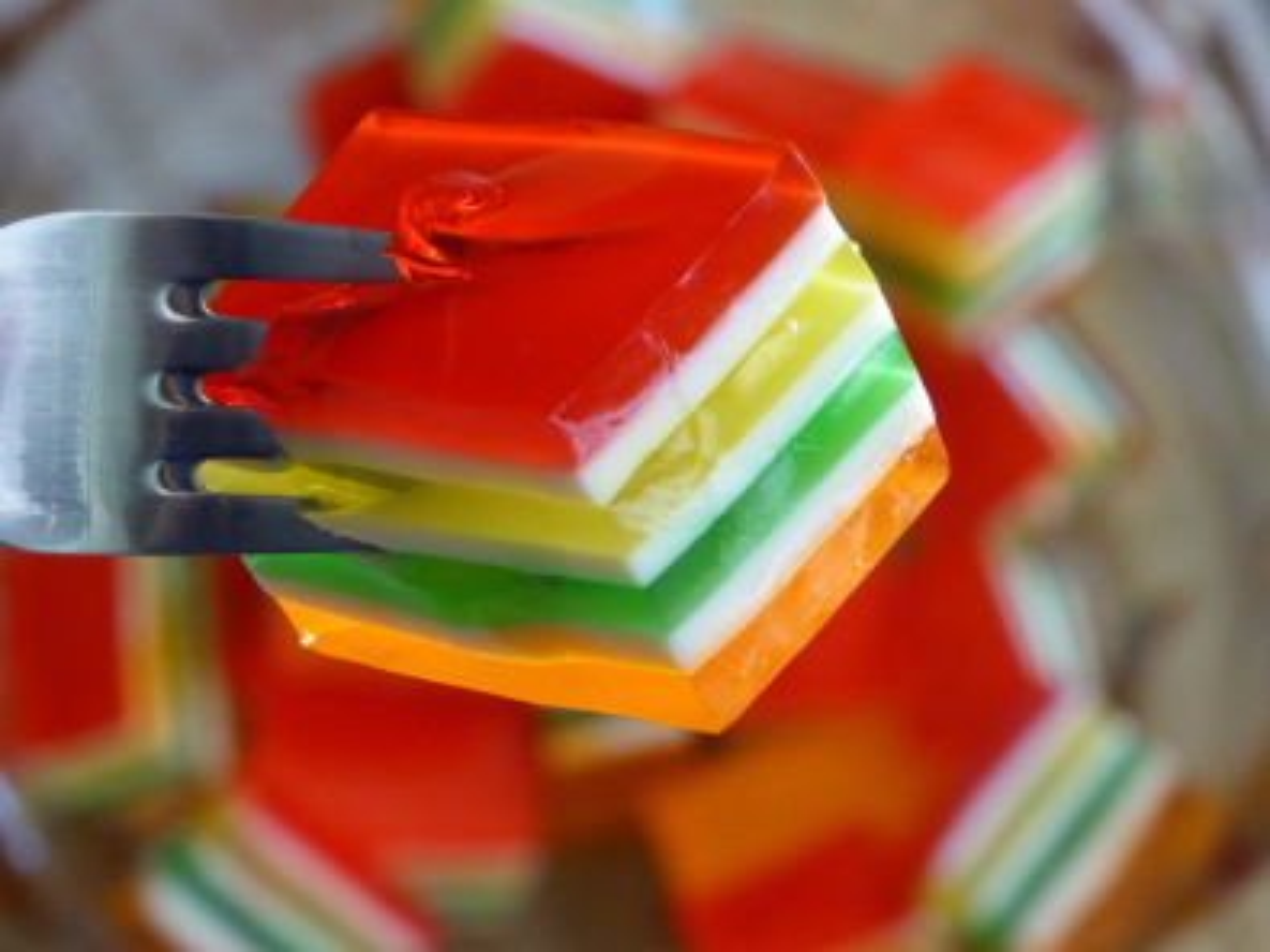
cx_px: 635
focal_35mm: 250
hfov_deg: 7.9
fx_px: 9169
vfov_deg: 5.9
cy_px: 476
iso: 800
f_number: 5.6
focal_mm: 44.8
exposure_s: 1/100
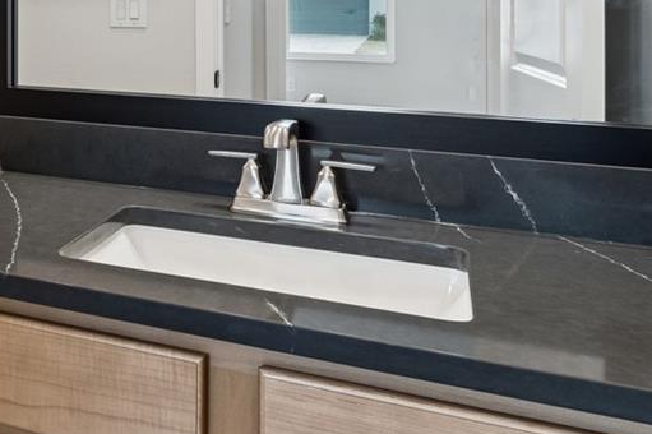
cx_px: -112
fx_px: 851
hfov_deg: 34.4
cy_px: -17
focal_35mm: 47
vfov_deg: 26.8
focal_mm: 10
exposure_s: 1/2.5
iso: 100
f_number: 7.1
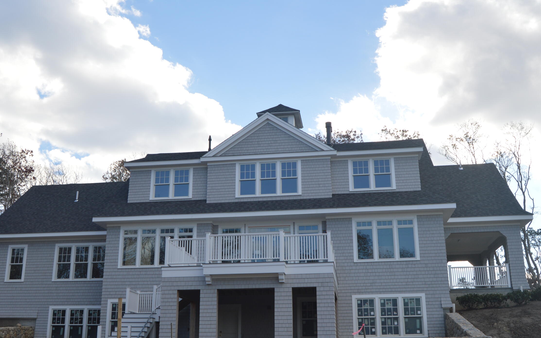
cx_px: 263
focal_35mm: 37
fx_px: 546
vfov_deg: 34.4
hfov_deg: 52.7
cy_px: 193
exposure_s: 1/200
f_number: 8
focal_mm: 18
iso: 100
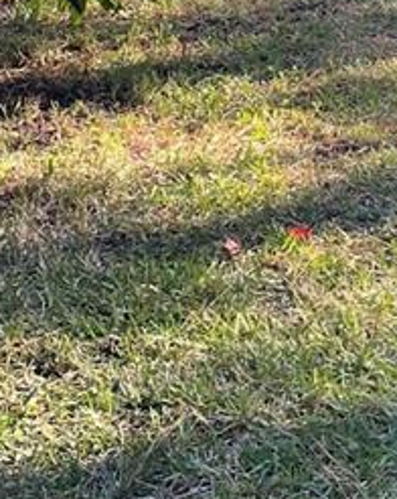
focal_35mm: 124
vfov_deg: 14.6
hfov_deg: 12.1
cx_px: 480
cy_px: -209
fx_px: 1826
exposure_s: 1/228
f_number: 1.6
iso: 32
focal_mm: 4.2
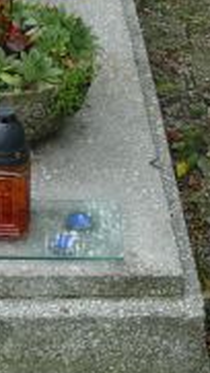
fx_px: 1058
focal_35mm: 107
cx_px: -33
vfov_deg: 19.9
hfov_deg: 11.2
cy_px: 115
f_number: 4
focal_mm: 7.9
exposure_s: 1/125
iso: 100
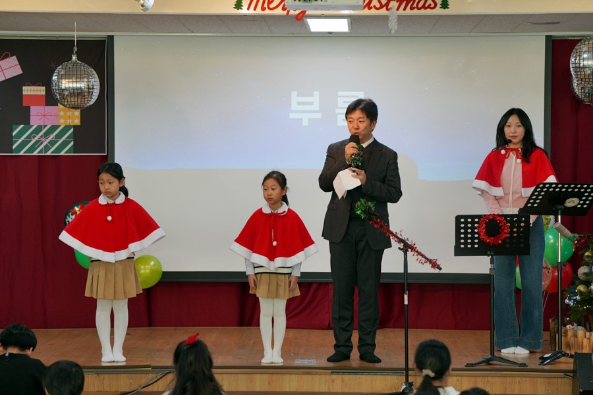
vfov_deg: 12.5
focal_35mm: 110
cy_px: 198
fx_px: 1812
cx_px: 296
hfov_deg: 18.6
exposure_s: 1/160
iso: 500
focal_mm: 110
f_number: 4
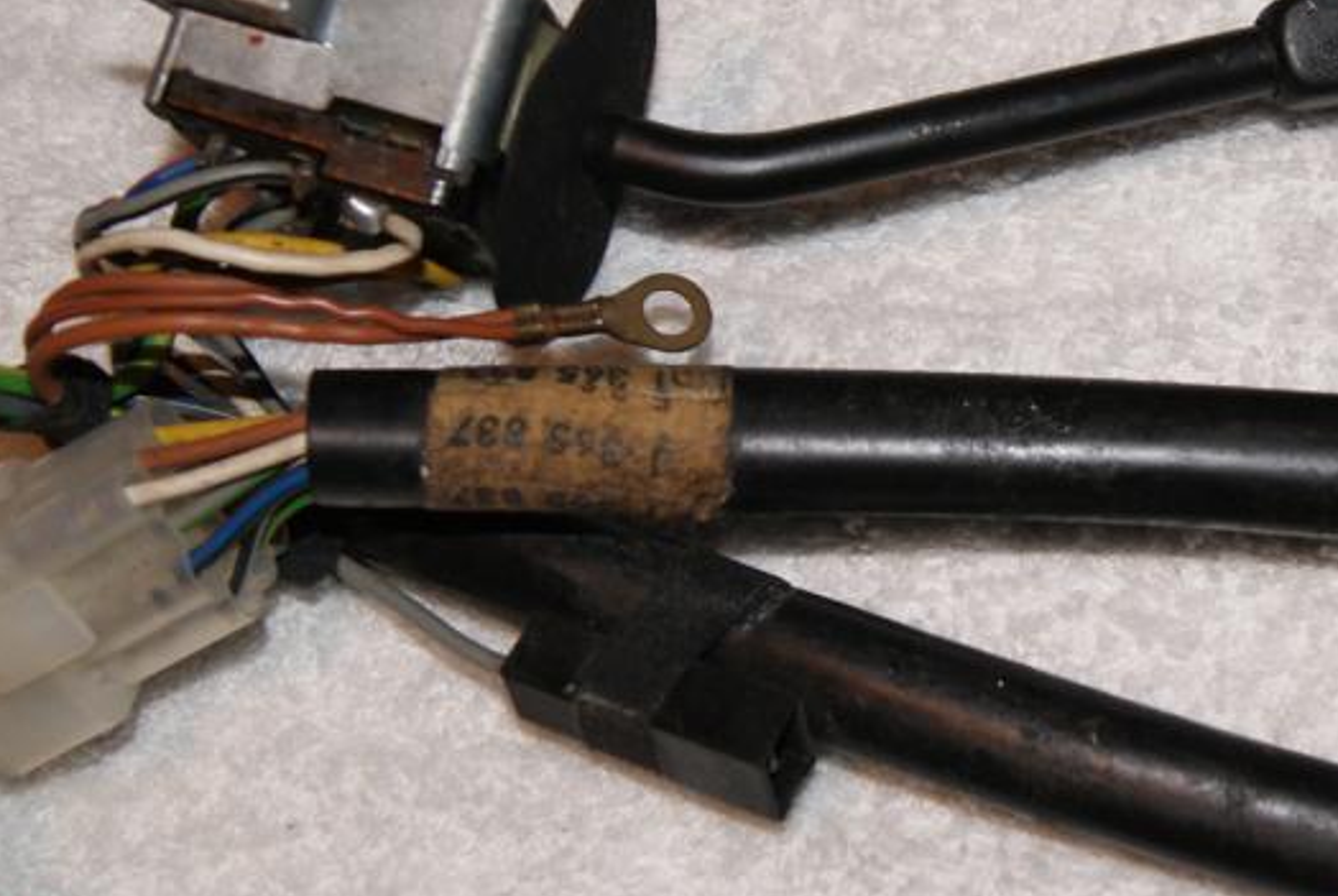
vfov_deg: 14.9
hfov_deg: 21.9
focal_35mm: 92
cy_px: 426
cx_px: 1005
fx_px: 3424
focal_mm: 28
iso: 400
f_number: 5.6
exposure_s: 1/60
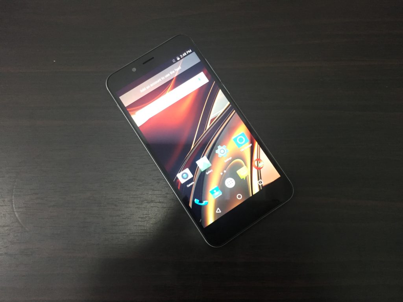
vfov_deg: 48.2
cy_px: 151
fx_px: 338
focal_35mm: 29
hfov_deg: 61.7
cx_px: 202
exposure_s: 1/33
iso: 200
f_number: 2.2
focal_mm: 4.15
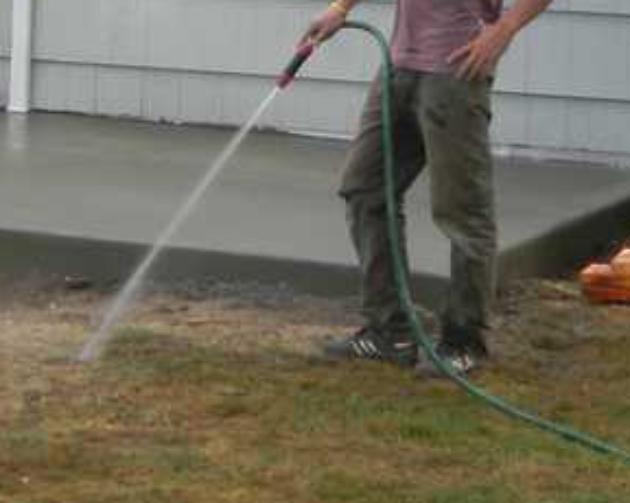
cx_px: -104
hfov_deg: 9.2
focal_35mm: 208
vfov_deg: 7.2
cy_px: -470
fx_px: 3876
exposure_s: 1/111
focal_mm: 8.3
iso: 80
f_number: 4.1
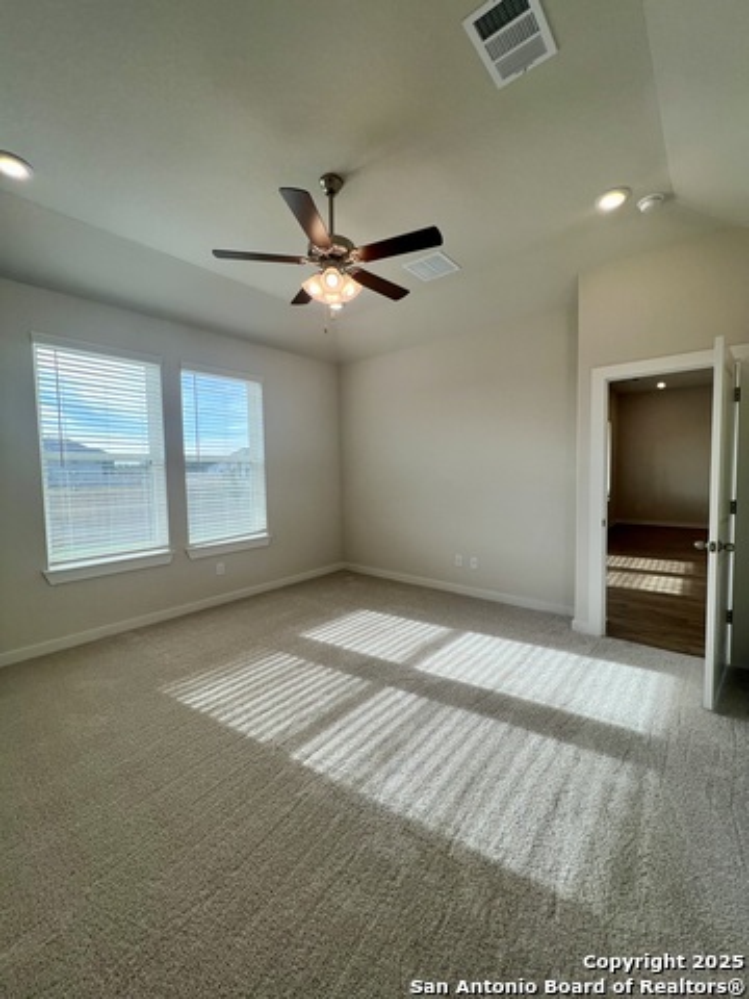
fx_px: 375
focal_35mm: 13
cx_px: 374
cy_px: 500
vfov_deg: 106.2
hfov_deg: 89.9
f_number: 1.8
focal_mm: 1.57
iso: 32
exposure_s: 1/202
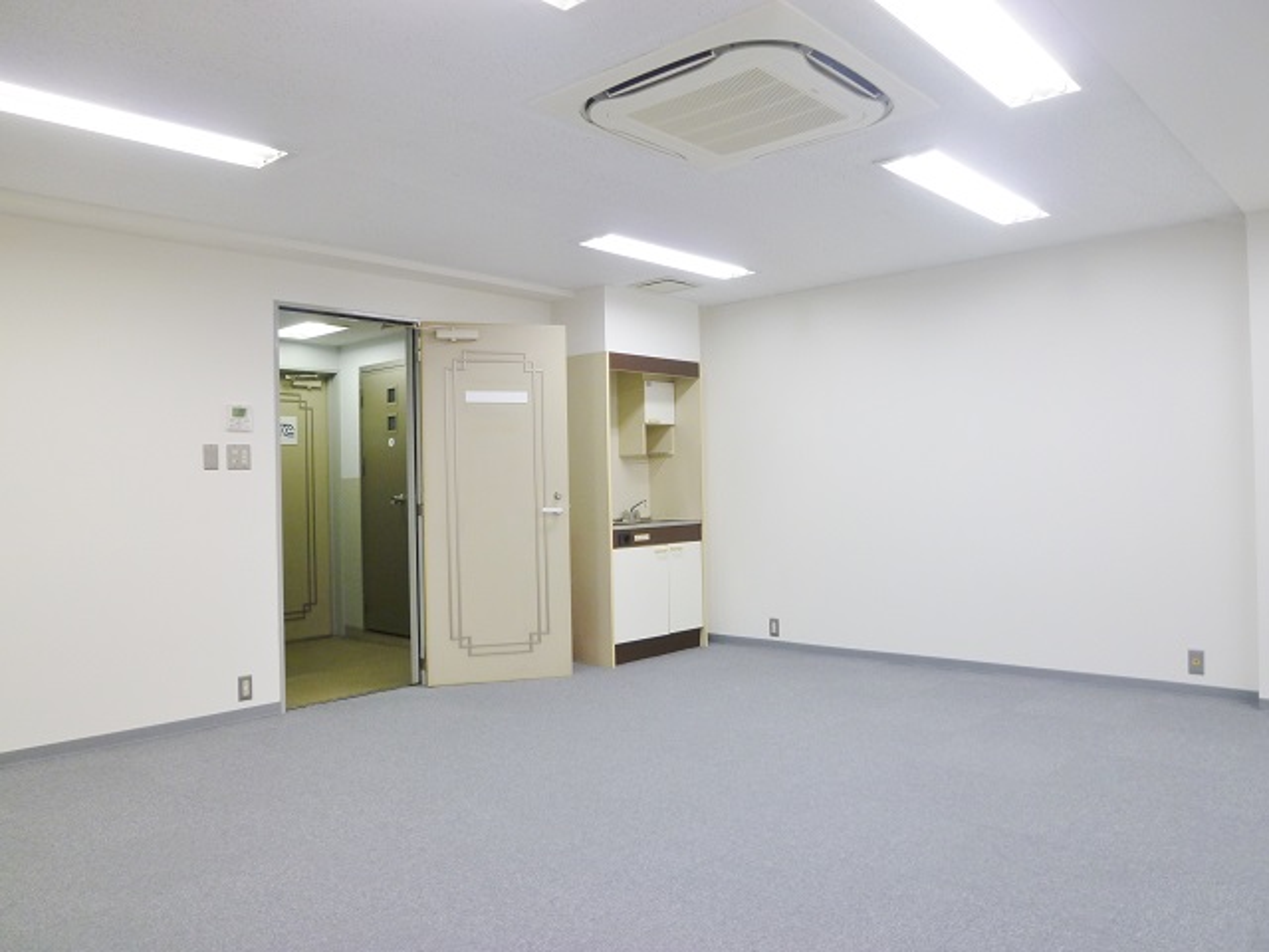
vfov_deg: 54.9
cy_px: 476
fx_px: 916
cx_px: 634
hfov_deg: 69.4
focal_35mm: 25
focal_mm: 4.5
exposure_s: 1/40
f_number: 2.8
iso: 80
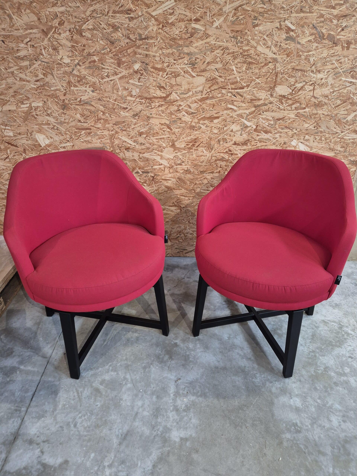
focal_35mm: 23
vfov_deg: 73.9
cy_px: 238
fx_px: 316
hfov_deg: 58.9
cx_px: 178
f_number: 1.8
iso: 400
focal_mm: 5.4
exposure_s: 1/100
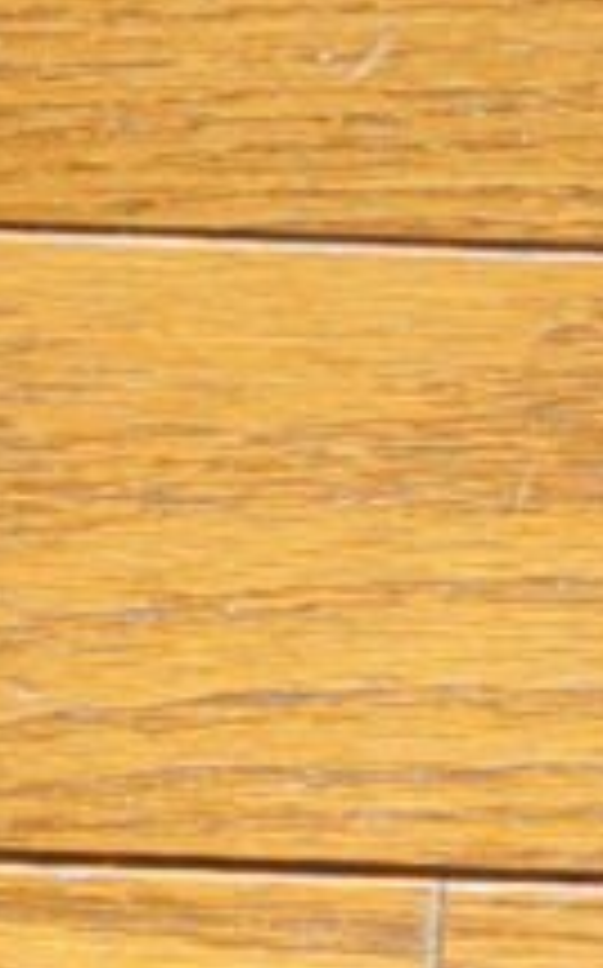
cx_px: 3366
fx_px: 9590
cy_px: 1641
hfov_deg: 3.3
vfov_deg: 5.7
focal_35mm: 364
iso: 100
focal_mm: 20
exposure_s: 1/60
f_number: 6.3
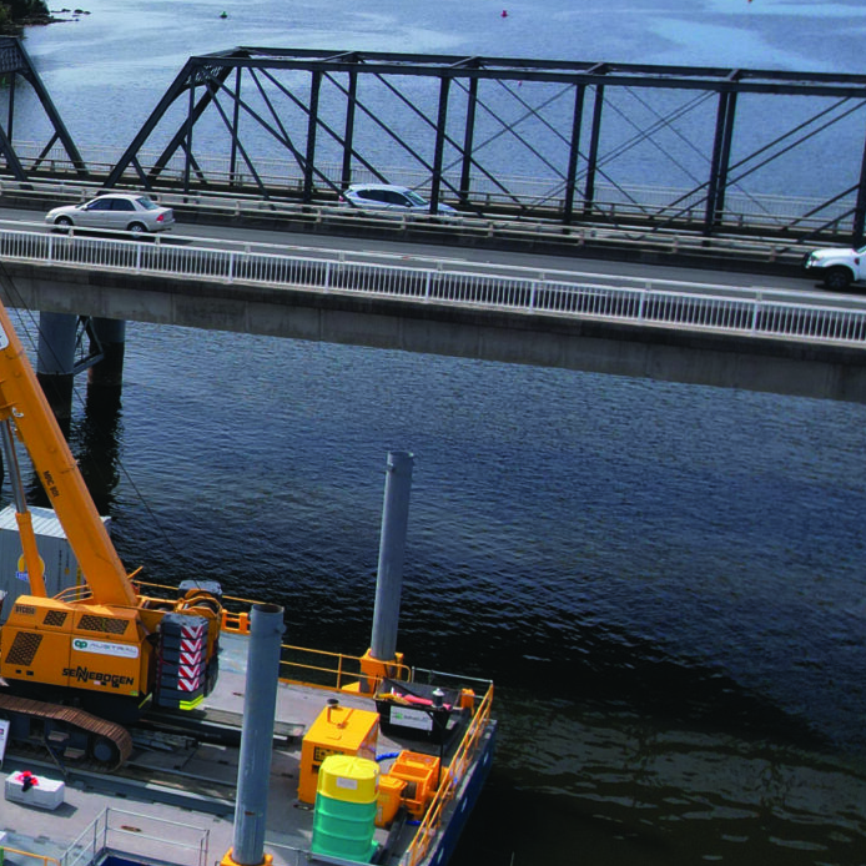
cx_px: -356
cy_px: 407
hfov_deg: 21.7
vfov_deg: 25.0
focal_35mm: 69
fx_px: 1953
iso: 100
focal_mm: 8.38
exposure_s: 1/800
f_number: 2.8
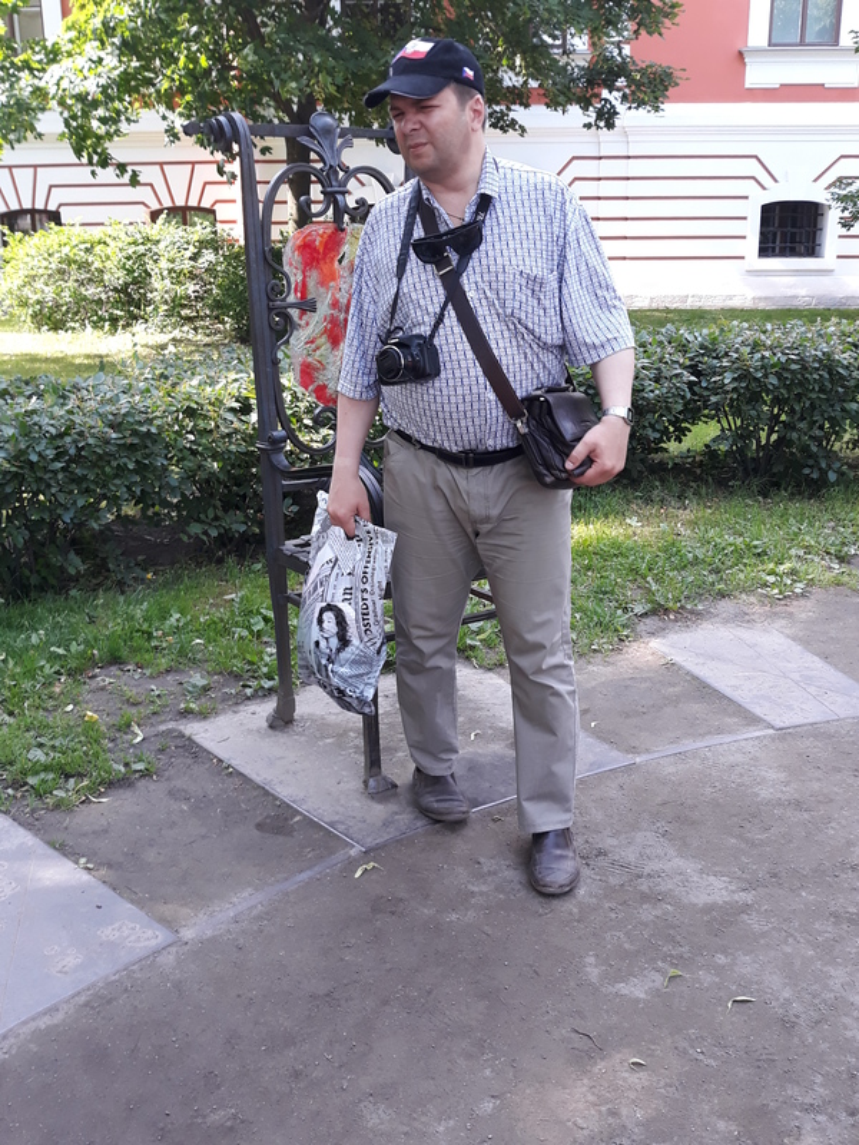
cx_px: 430
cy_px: 572
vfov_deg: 65.3
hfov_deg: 51.4
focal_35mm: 27
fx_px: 893
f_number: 1.7
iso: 40
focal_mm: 3.71
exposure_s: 1/100
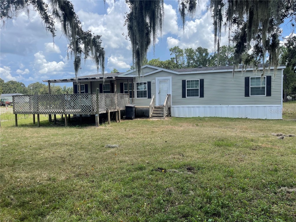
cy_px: 111
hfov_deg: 67.3
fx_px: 222
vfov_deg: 53.1
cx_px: 148
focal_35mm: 26
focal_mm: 5.1
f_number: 1.6
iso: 32
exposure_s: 1/2049
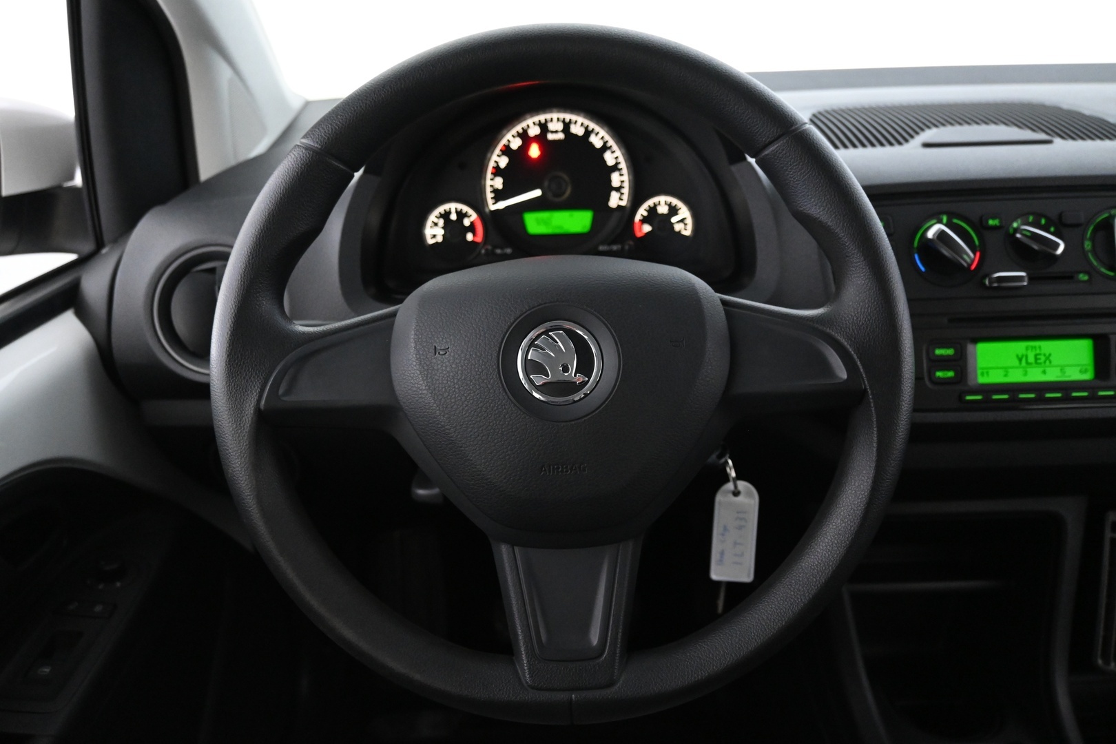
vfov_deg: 44.6
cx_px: 558
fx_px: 907
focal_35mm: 29
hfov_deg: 63.2
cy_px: 372
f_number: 3.8
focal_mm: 19.5
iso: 3600
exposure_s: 1/30
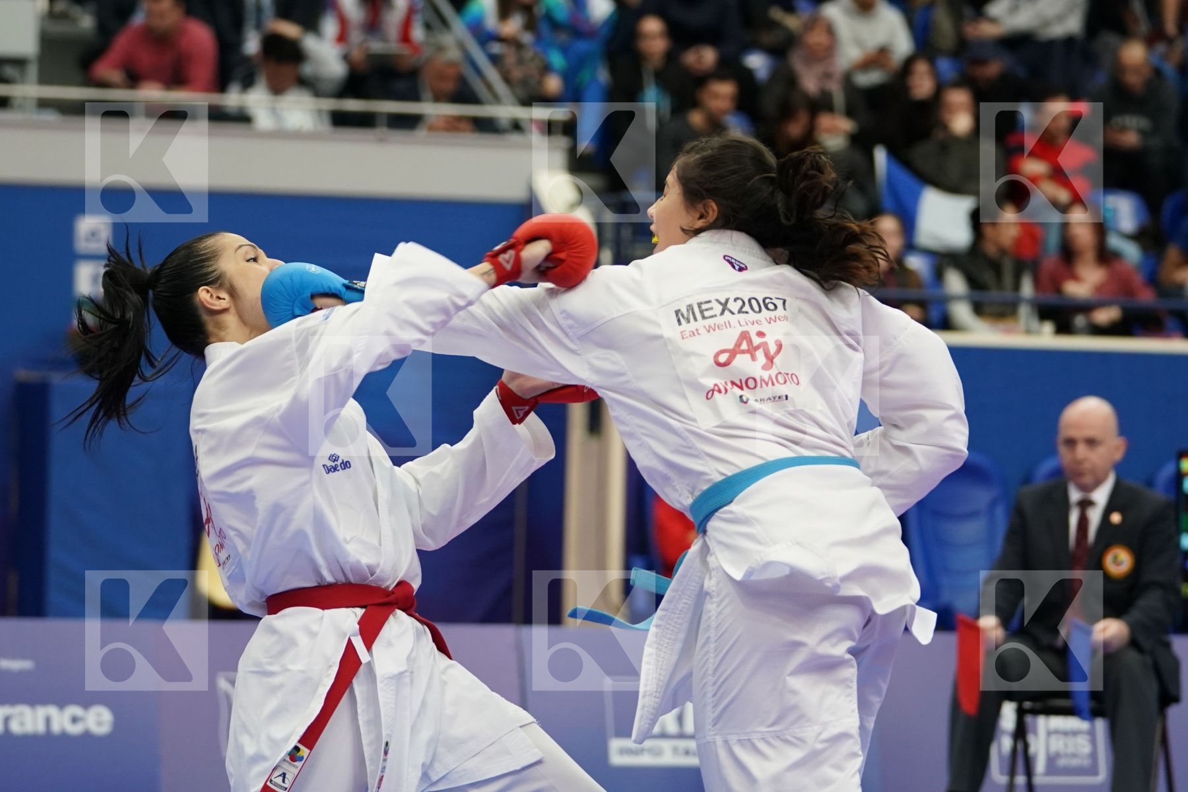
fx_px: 4950
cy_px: 396
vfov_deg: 9.1
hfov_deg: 13.7
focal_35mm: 150
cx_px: 594
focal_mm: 100
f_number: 2.8
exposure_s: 1/1000
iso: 2000
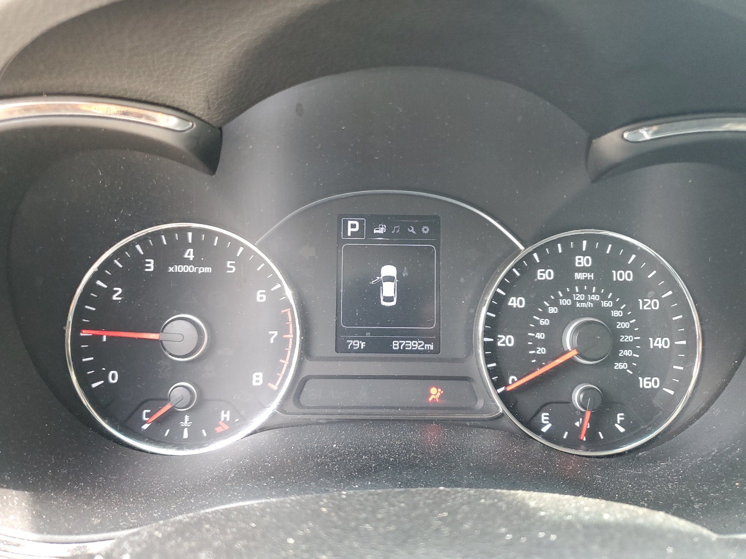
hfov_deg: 67.3
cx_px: 373
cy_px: 280
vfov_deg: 53.1
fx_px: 560
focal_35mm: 26
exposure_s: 1/60.2
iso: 141
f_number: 1.5
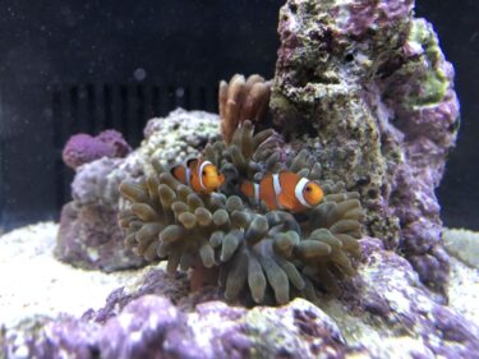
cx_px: 240
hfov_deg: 63.5
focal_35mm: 28
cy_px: 180
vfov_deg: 49.7
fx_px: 387
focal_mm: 4
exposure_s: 1/15
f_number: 1.8
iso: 64
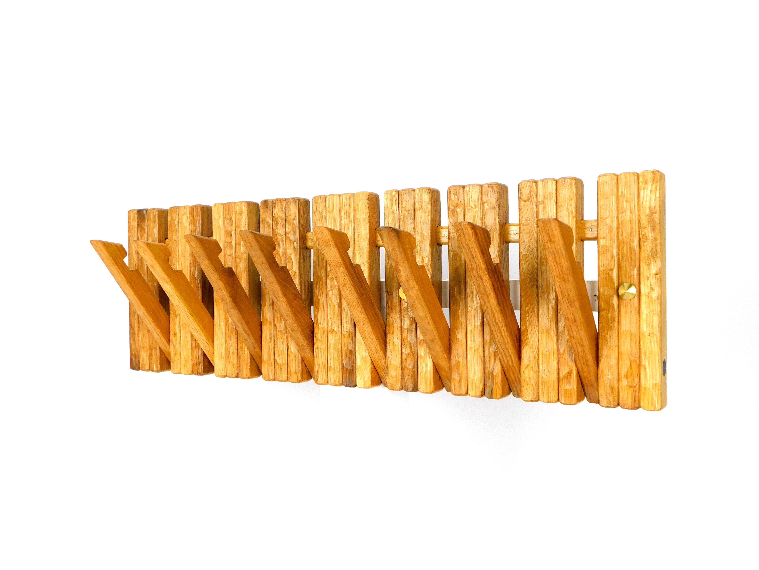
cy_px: 285
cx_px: 380
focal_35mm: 36
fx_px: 789
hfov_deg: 51.4
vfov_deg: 39.7
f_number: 3.5
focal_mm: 6.3
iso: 125
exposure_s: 1/160
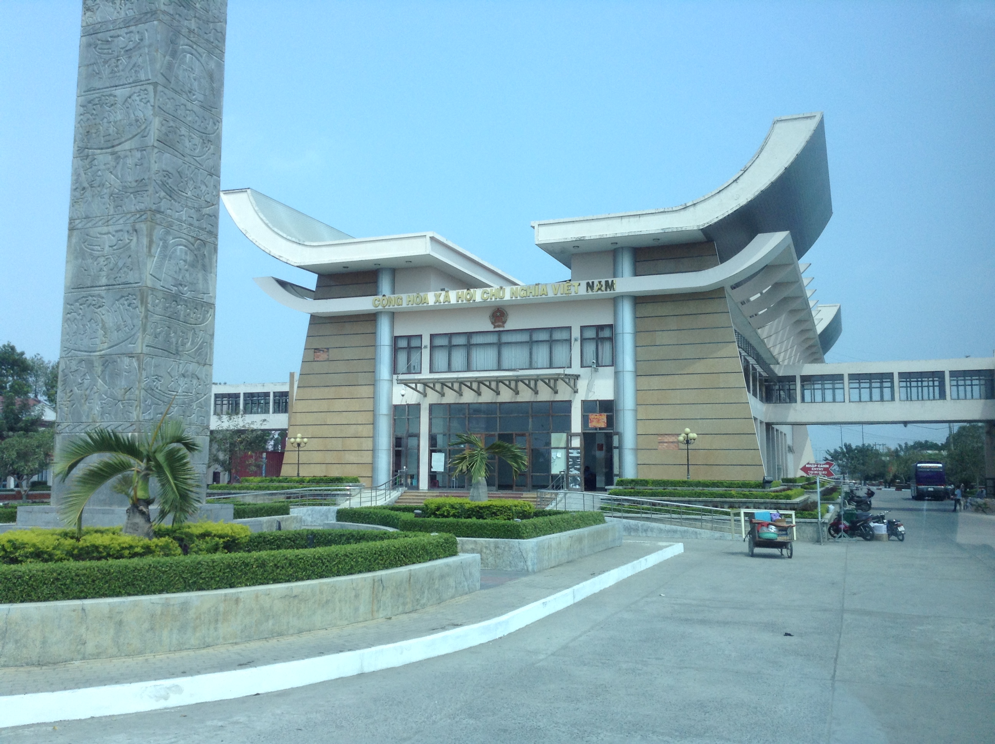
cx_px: 498
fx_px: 947
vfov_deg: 42.8
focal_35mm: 33
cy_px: 372
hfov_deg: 55.4
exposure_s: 1/762
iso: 25
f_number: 2.4
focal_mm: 3.3
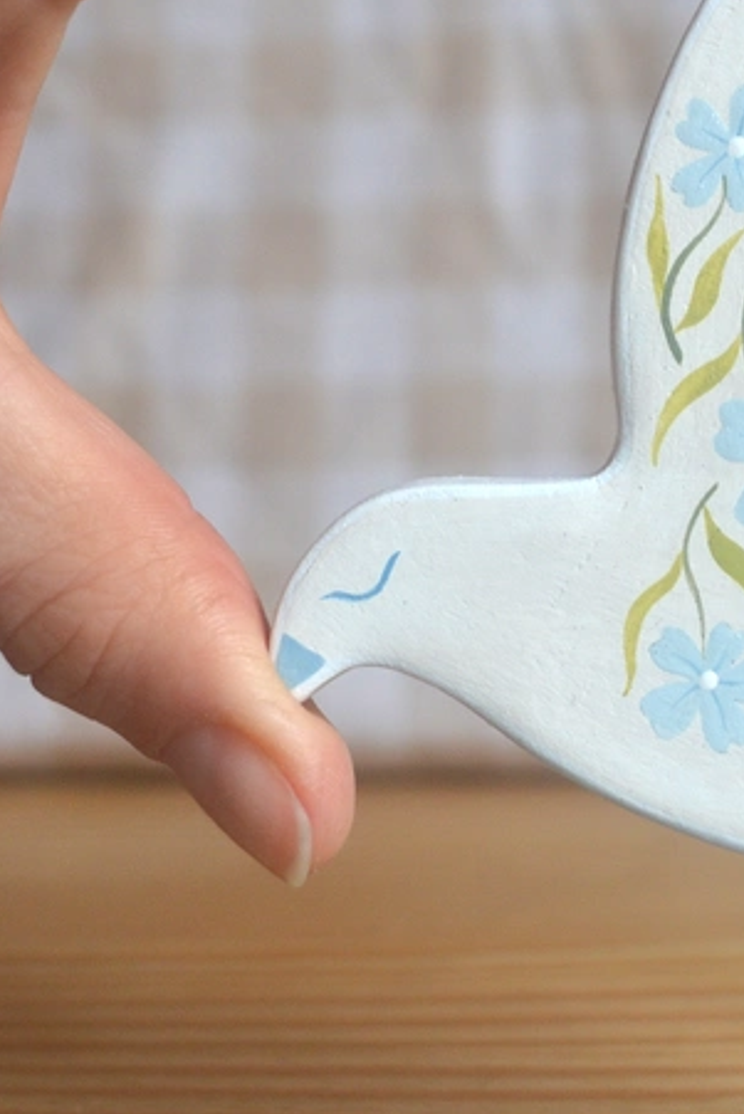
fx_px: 2447
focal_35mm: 79
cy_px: 252
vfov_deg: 25.3
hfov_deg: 16.9
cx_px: 754
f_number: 4.2
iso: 400
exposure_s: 1/80
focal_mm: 24
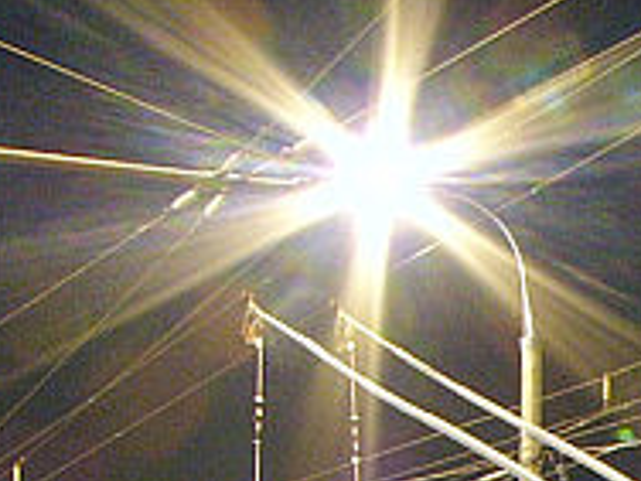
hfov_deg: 12.1
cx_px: 1071
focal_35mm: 153
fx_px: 2833
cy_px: 846
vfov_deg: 9.3
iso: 50
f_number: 8
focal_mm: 6
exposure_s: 8
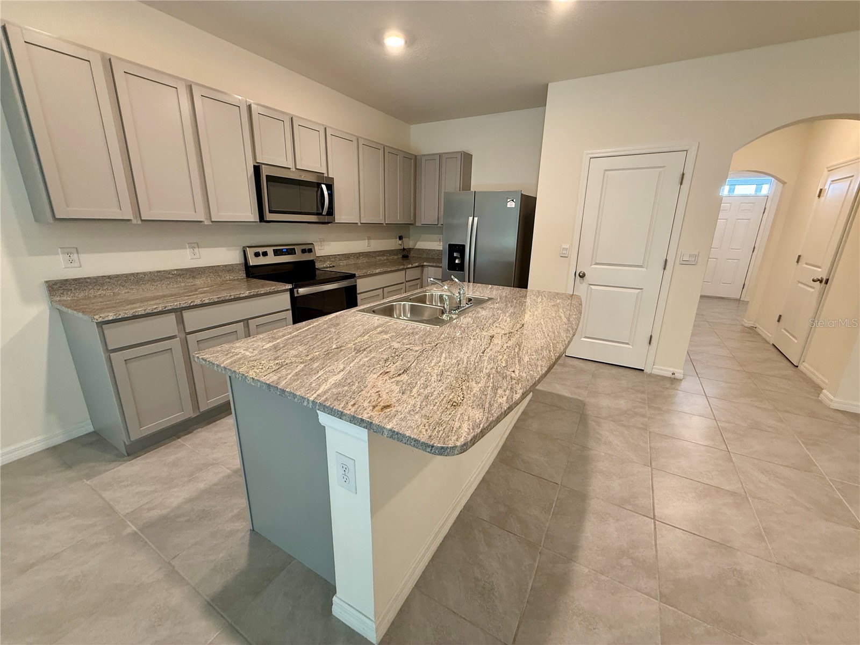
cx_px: 430
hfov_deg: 102.1
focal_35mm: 14
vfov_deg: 85.7
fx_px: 348
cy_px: 322
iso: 250
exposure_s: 1/60
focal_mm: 2.22
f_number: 2.2
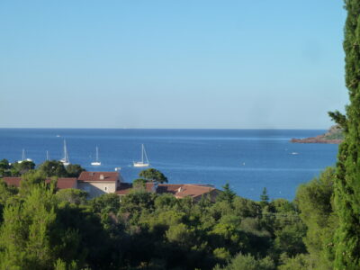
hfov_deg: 18.9
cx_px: 180
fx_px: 1082
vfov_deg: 14.2
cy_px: 135
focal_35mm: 104
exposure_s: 1/400
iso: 125
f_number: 4.3
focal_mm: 17
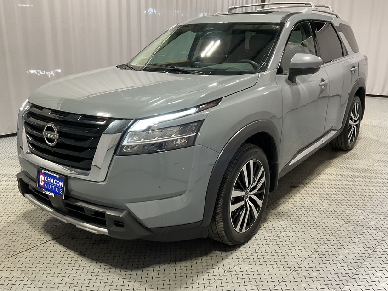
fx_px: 370
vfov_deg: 42.9
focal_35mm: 33
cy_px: 141
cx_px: 189
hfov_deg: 55.3
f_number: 1.8
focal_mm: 3
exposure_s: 1/50
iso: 64
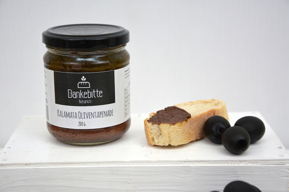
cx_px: 144
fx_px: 626
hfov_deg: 26.0
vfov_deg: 17.5
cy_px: 96
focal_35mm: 78
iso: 400
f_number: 5
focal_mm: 52
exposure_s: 1/100
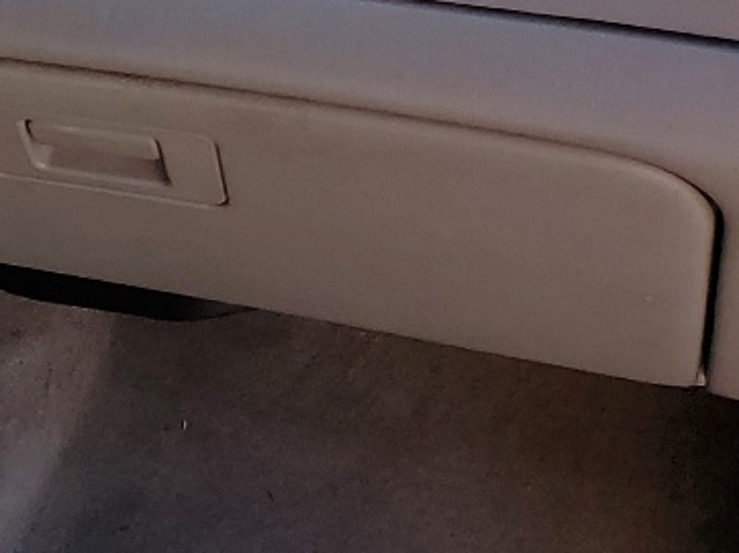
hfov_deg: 15.0
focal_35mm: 115
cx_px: -570
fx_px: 2453
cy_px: 451
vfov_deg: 12.8
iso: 50
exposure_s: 1/667
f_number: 1.5
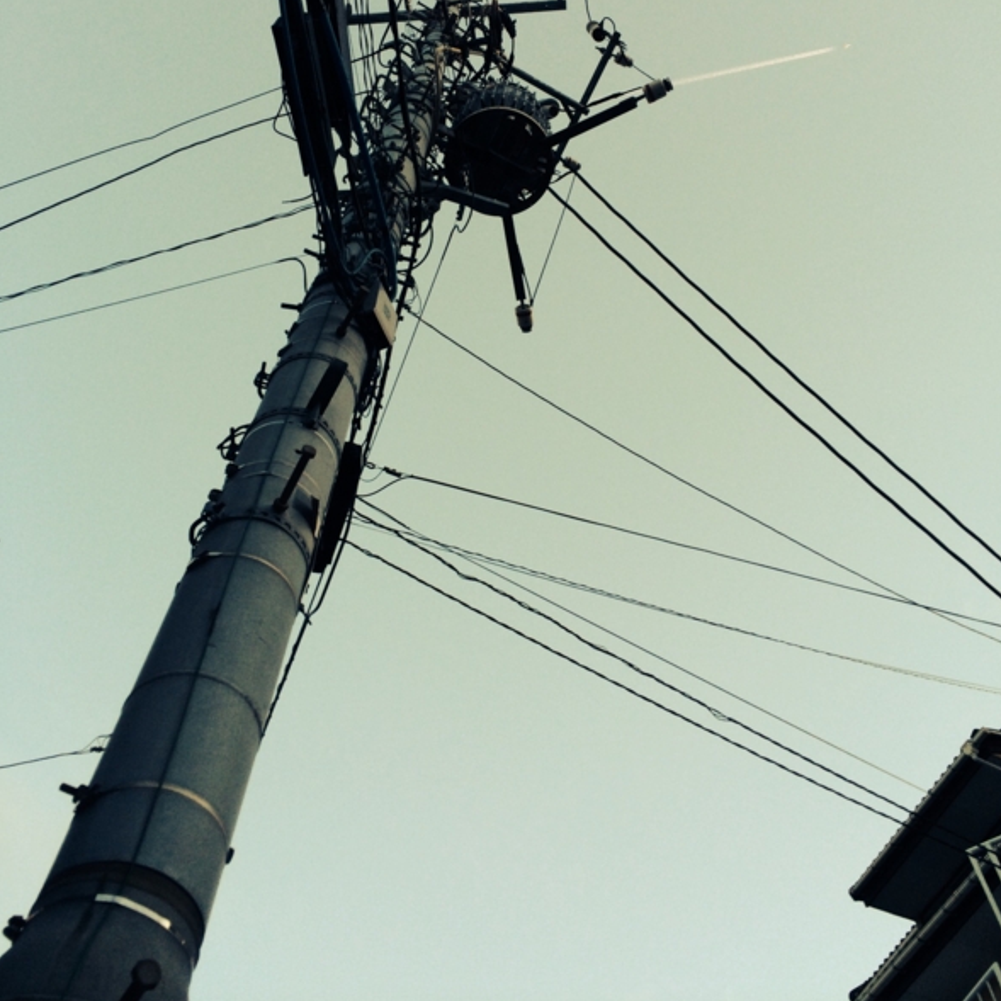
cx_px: 493
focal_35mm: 36
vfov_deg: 45.3
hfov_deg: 46.0
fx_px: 1178
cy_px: 333
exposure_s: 1/60
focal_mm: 4.12
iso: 50
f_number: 2.2
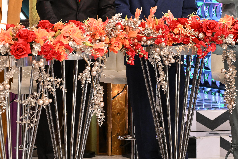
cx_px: 101
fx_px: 1567
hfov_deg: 8.7
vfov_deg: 5.8
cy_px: 9
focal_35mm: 237
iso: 3200
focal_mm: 125
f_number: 8
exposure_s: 1/160
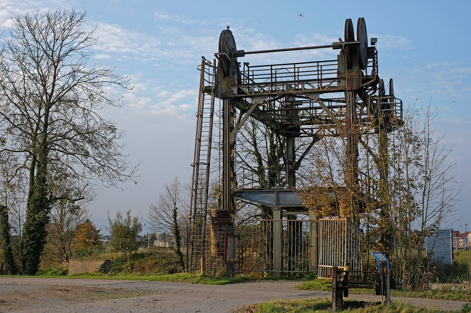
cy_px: 156
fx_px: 693
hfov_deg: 37.5
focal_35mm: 53
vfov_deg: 25.5
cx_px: 236
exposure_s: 1/105
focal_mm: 35
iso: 200
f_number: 8
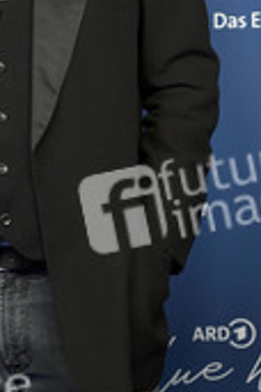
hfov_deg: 8.3
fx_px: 1783
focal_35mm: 164
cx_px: -11
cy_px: 85
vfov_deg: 12.5
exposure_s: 1/250
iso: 800
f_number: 4
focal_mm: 70
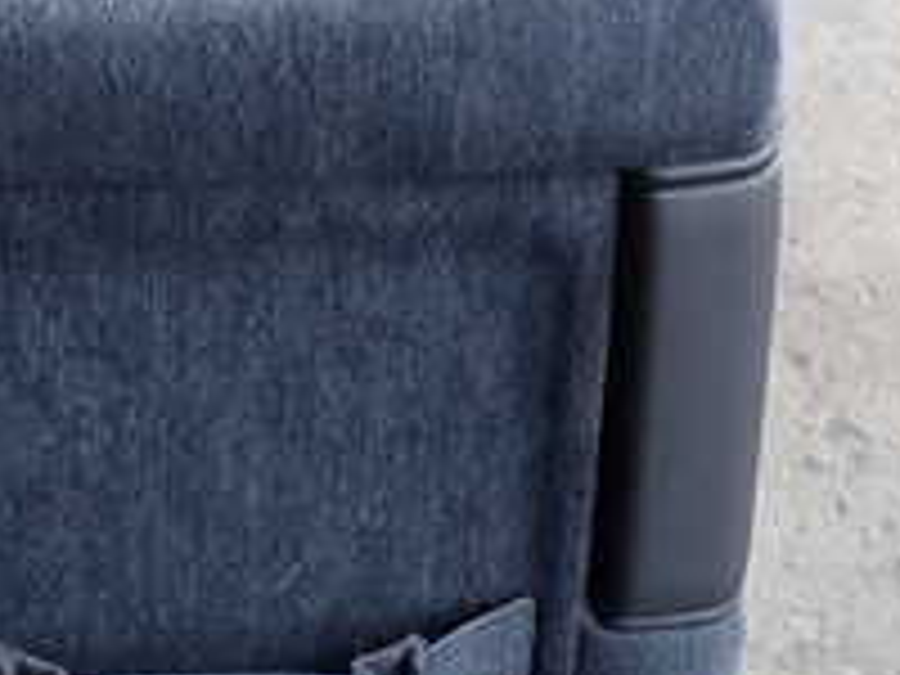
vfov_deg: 19.6
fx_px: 1950
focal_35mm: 75
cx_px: 225
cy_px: 387
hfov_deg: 25.7
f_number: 2
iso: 200
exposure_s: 1/60
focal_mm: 4.5
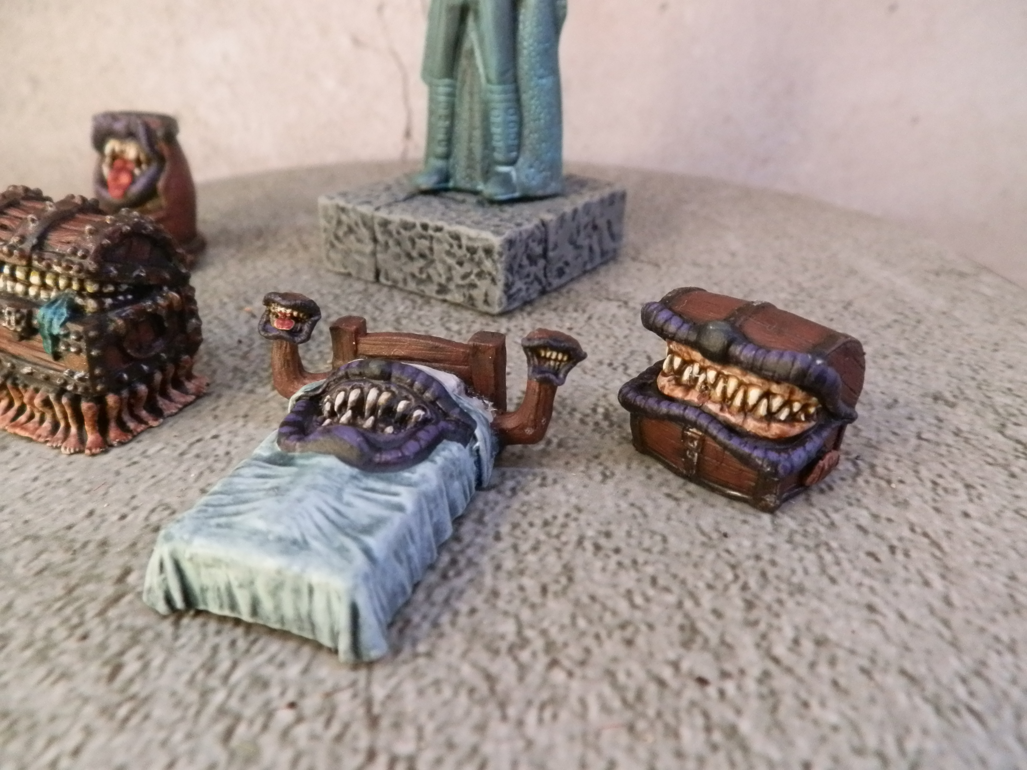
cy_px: 385
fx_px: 831
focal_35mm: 28
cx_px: 514
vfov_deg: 49.7
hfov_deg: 63.4
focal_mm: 5
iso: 400
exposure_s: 1/80
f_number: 3.1
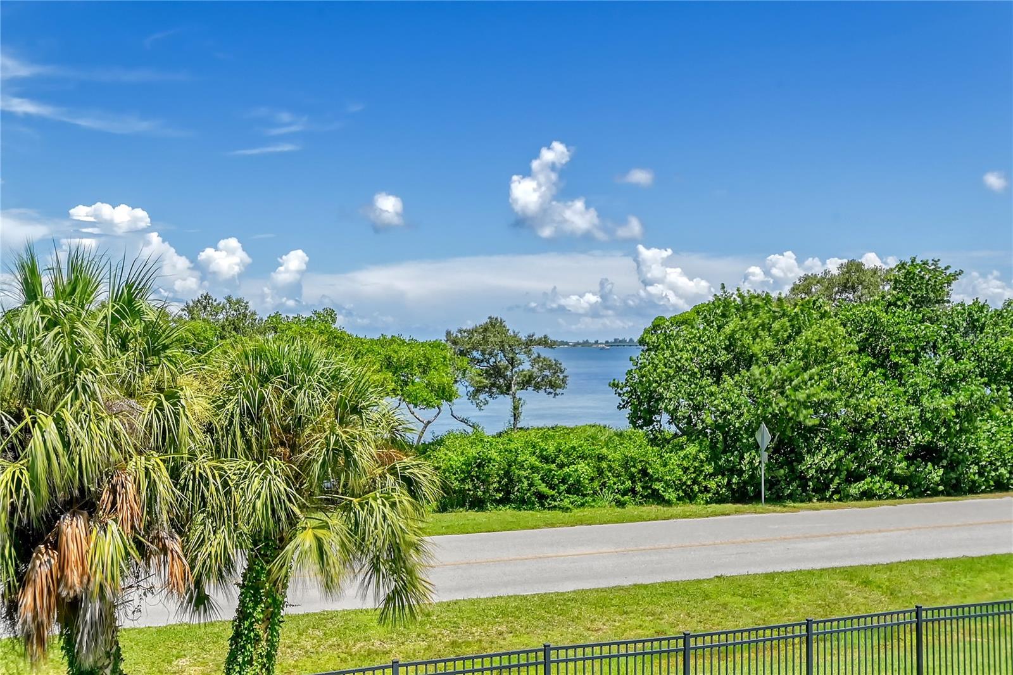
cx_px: 506
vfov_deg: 36.9
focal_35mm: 36
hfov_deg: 53.1
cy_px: 338
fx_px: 1013
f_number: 10
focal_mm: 24
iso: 800
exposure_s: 1/8000
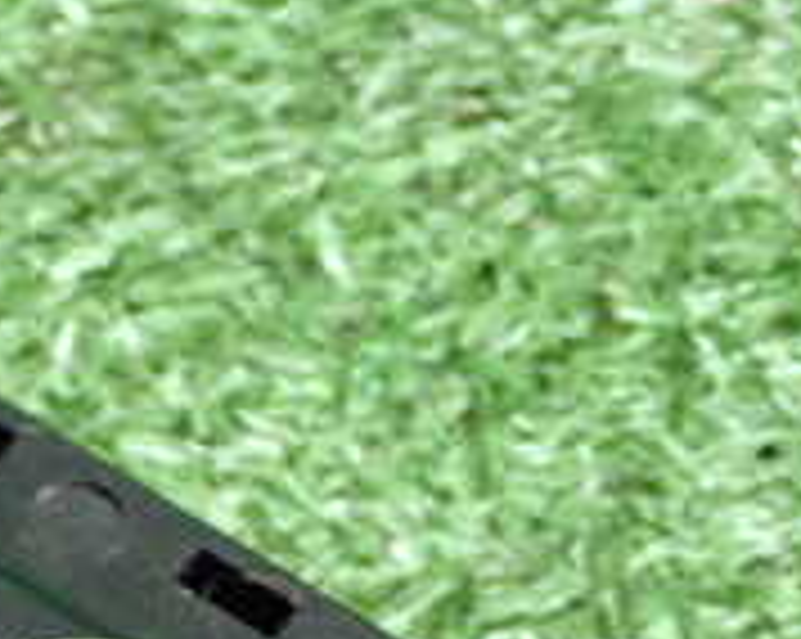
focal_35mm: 204
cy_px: 918
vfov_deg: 7.5
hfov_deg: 9.2
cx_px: -378
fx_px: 4831
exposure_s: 1/15
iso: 800
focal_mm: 11.09
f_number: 3.6
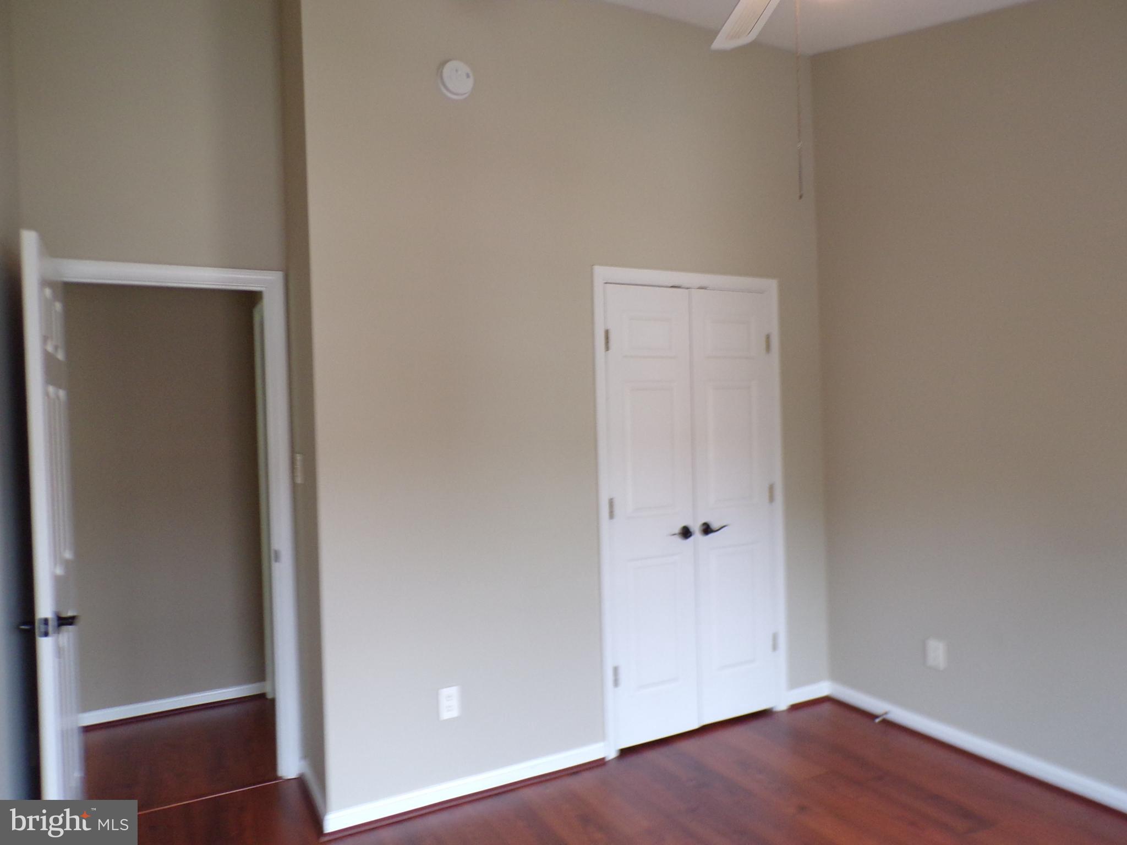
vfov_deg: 56.8
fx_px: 781
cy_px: 422
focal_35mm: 24
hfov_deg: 71.6
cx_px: 564
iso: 147
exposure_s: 1/34
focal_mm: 4.3
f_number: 3
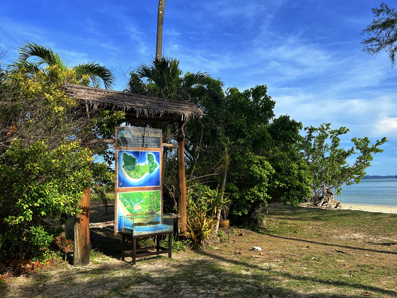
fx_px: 298
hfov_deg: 67.3
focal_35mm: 26
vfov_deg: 53.1
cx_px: 198
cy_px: 149
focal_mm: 5.7
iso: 50
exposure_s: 1/3460
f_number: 1.5
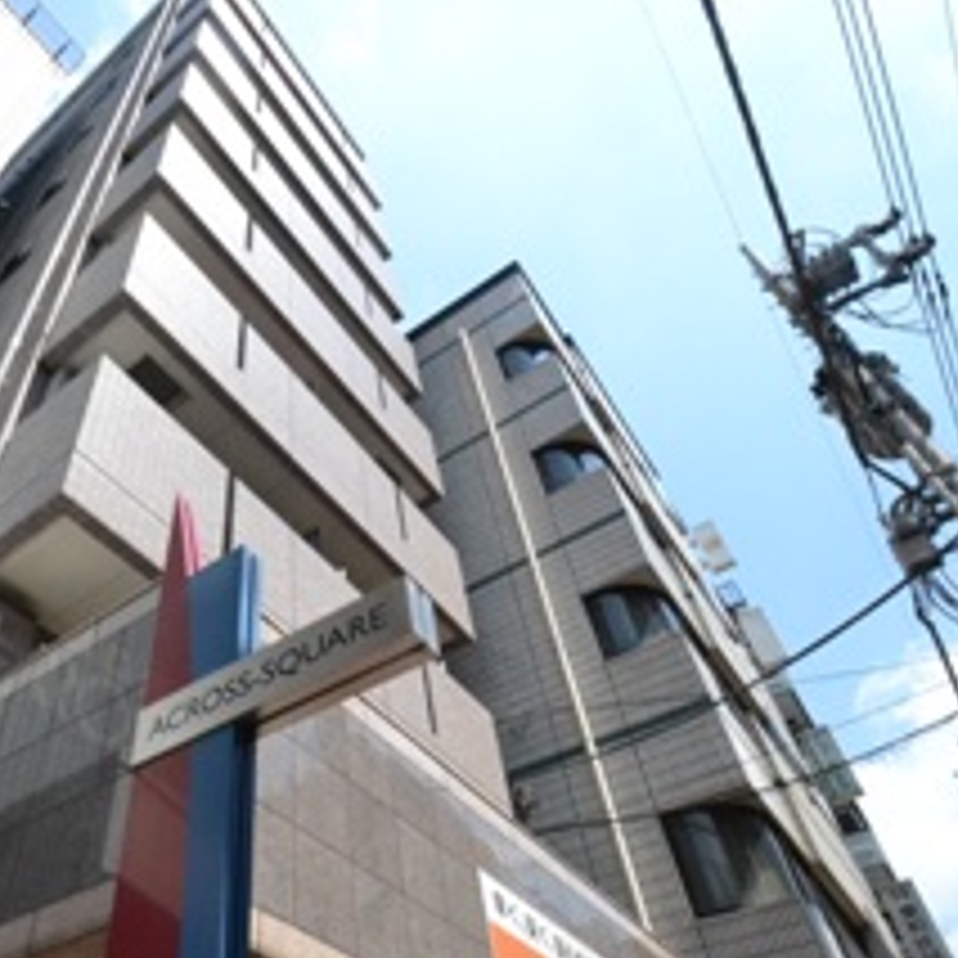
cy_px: 542
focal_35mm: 24
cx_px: 283
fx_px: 751
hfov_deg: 62.6
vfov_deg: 64.8
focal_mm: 10
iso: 3200
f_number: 16
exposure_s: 1/1000
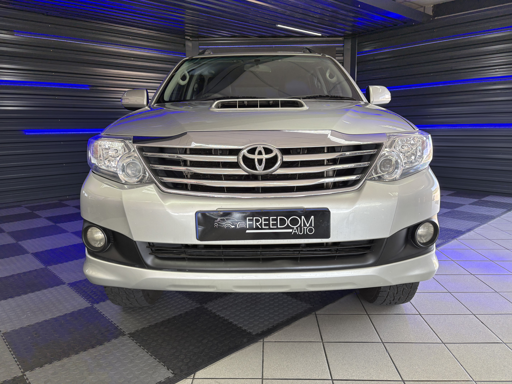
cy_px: 192
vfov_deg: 53.1
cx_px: 256
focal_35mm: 26
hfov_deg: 67.3
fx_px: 385
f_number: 1.6
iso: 64
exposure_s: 1/100
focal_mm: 5.96
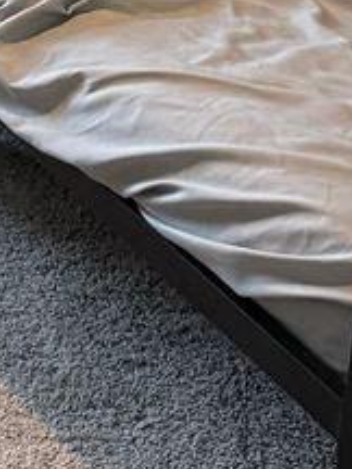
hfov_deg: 7.7
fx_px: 2318
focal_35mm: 171
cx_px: -634
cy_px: -391
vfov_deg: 10.8
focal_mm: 6.76
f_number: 1.78
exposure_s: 1/60
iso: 200
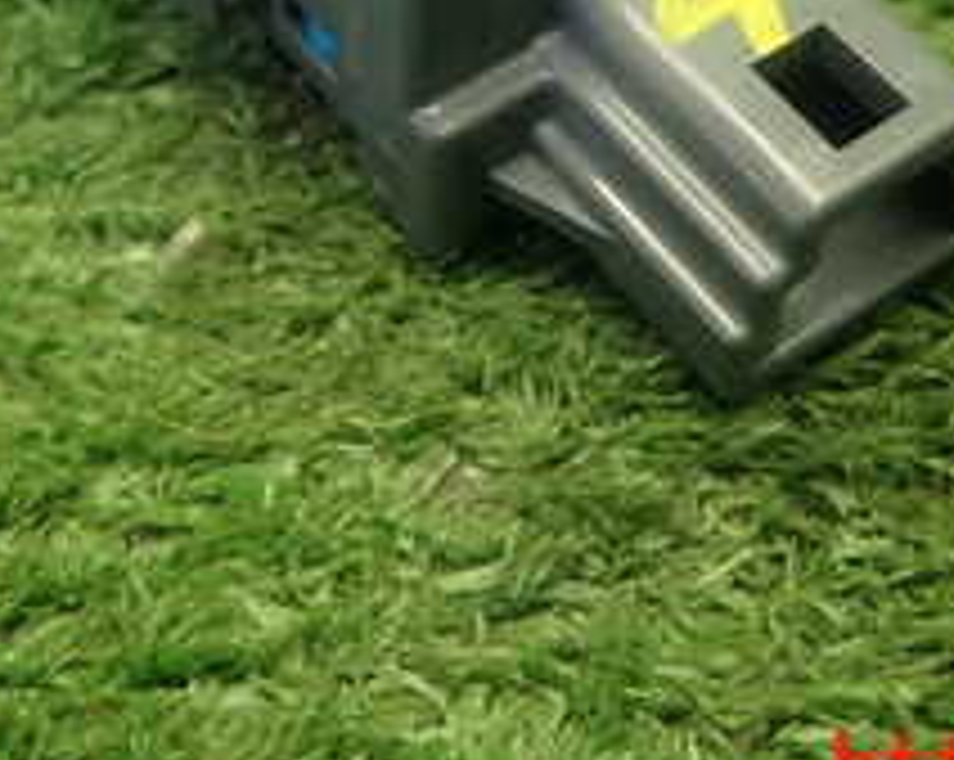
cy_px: -180
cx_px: 500
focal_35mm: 83
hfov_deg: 23.0
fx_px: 2340
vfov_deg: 17.5
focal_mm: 5.4
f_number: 2.3
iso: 200
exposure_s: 1/30
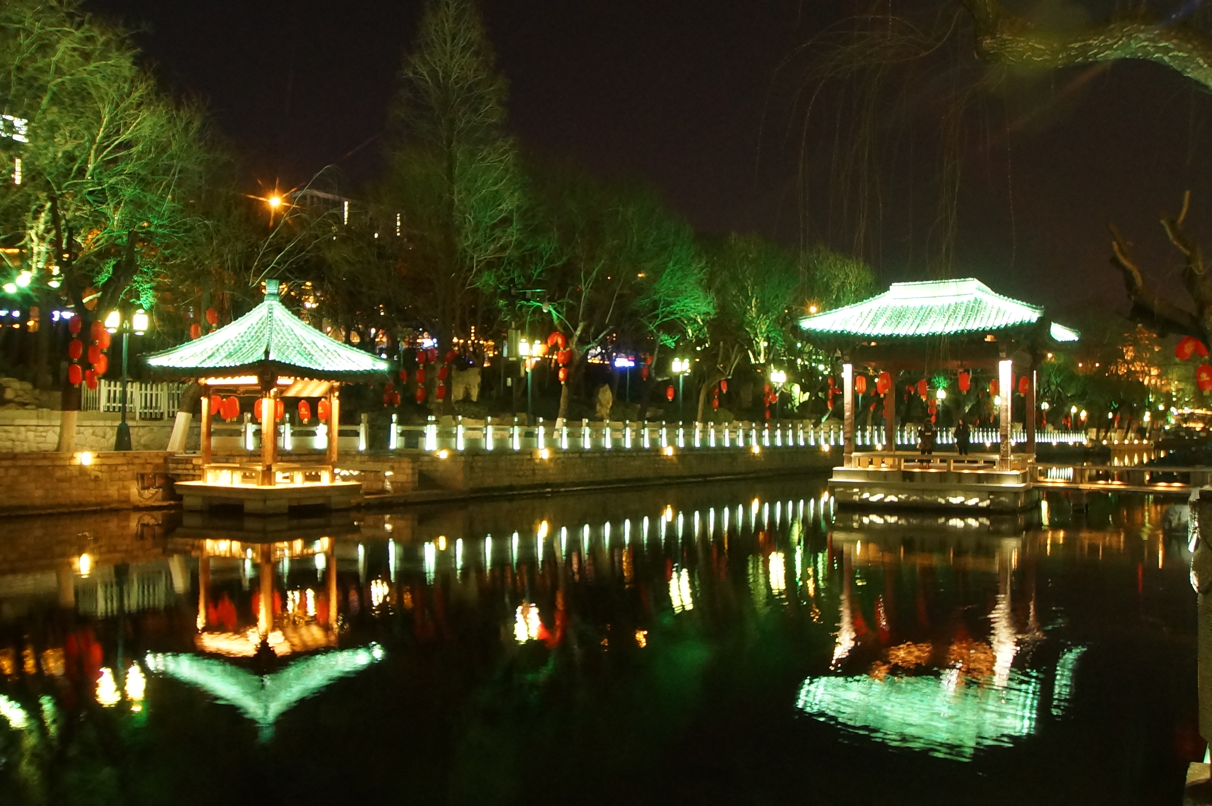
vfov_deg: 39.9
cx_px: 606
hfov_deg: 57.3
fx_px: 1110
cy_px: 403
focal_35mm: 33
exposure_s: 1/4
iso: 800
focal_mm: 11
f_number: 4.5
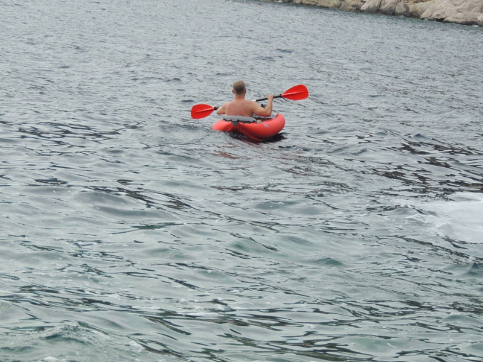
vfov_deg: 8.7
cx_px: 242
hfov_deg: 11.6
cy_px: 181
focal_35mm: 170
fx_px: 2372
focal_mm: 30.3
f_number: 4.5
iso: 100
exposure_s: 1/500
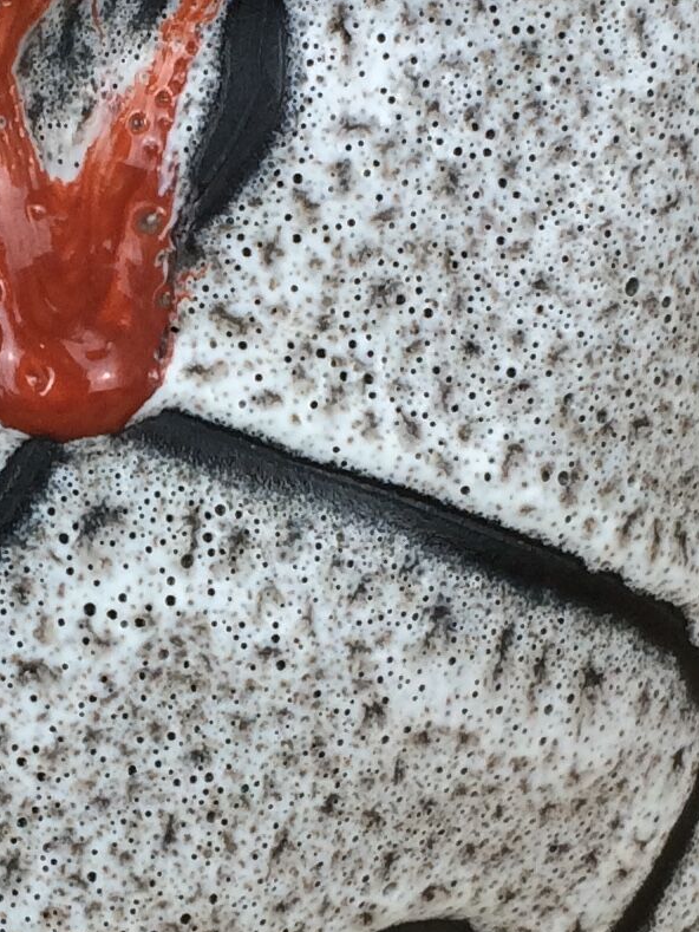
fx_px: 3230
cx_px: 59
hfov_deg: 12.3
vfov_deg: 16.4
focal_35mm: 120
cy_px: 452
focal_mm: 4.15
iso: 50
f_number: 2.2
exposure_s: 1/100
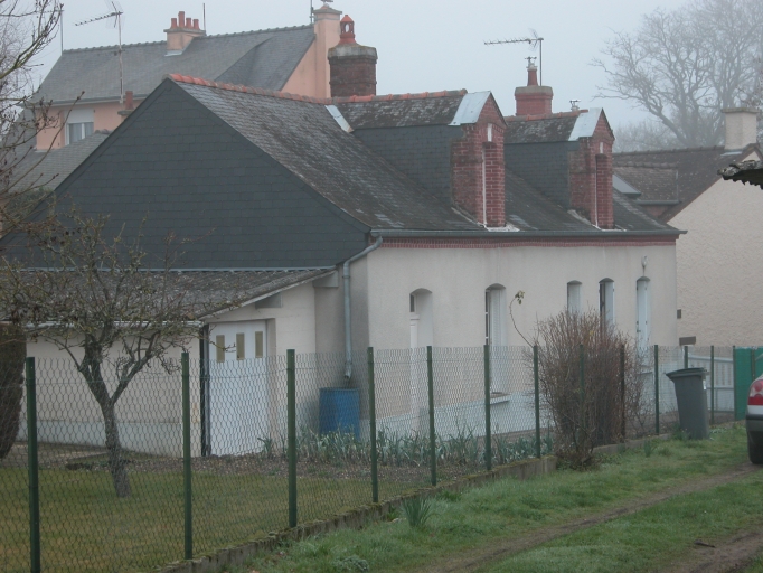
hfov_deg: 19.6
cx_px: 382
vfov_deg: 14.8
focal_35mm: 100
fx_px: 2205
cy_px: 286
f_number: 4.1
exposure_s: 1/253
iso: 100
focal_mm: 25.4
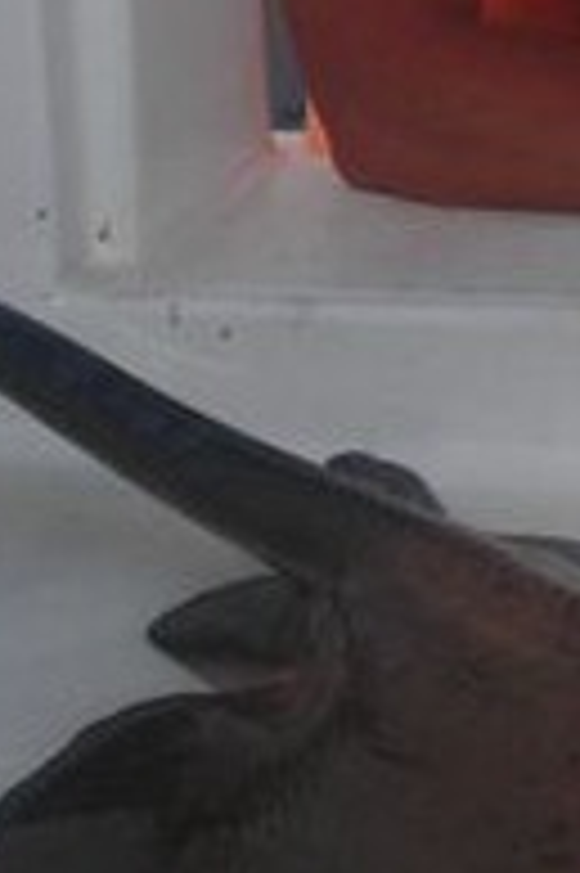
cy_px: 328
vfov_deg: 12.9
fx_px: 3849
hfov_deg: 8.5
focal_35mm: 159
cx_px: 782
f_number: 3.4
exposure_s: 1/60.1
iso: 50
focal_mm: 7.8
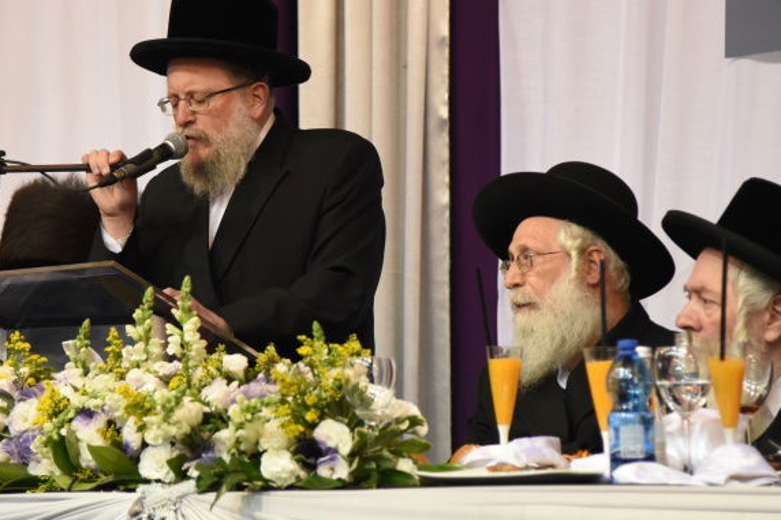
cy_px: 203
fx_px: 4077
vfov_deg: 7.3
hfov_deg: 10.9
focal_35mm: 188
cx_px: 246
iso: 3200
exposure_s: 1/125
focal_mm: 105
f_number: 4
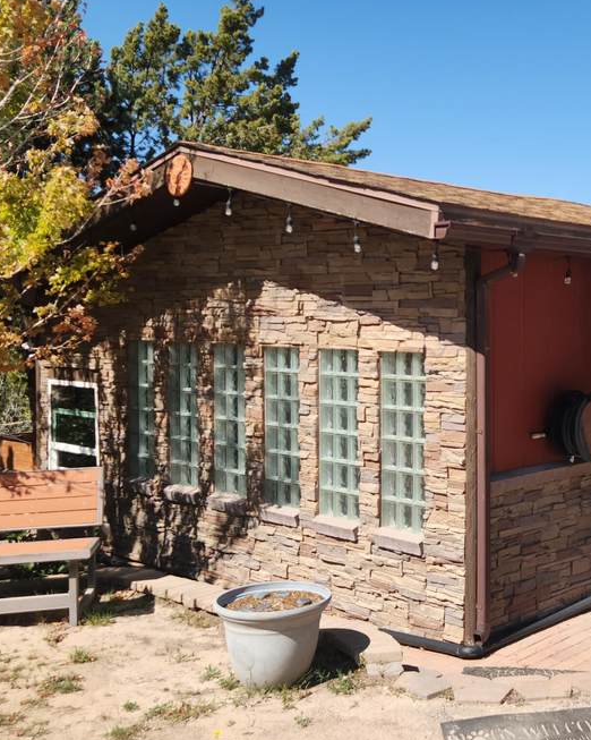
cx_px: 517
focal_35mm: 44
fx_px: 962
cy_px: 335
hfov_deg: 32.6
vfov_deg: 42.0
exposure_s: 1/1437
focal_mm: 5.4
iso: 20
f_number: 1.8
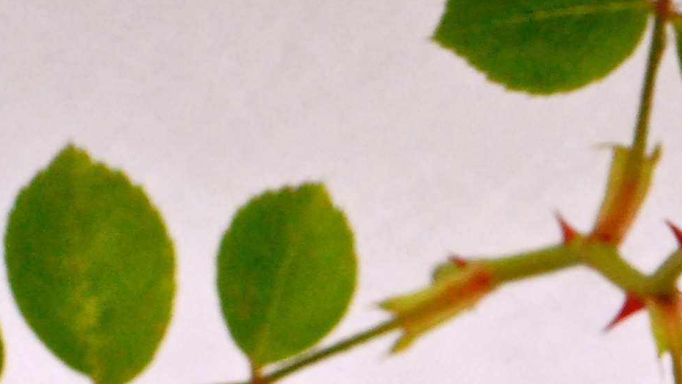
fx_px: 5606
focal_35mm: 310
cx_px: 1228
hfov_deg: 6.8
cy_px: 443
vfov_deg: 3.9
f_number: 11
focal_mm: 50
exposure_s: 1/500
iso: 800
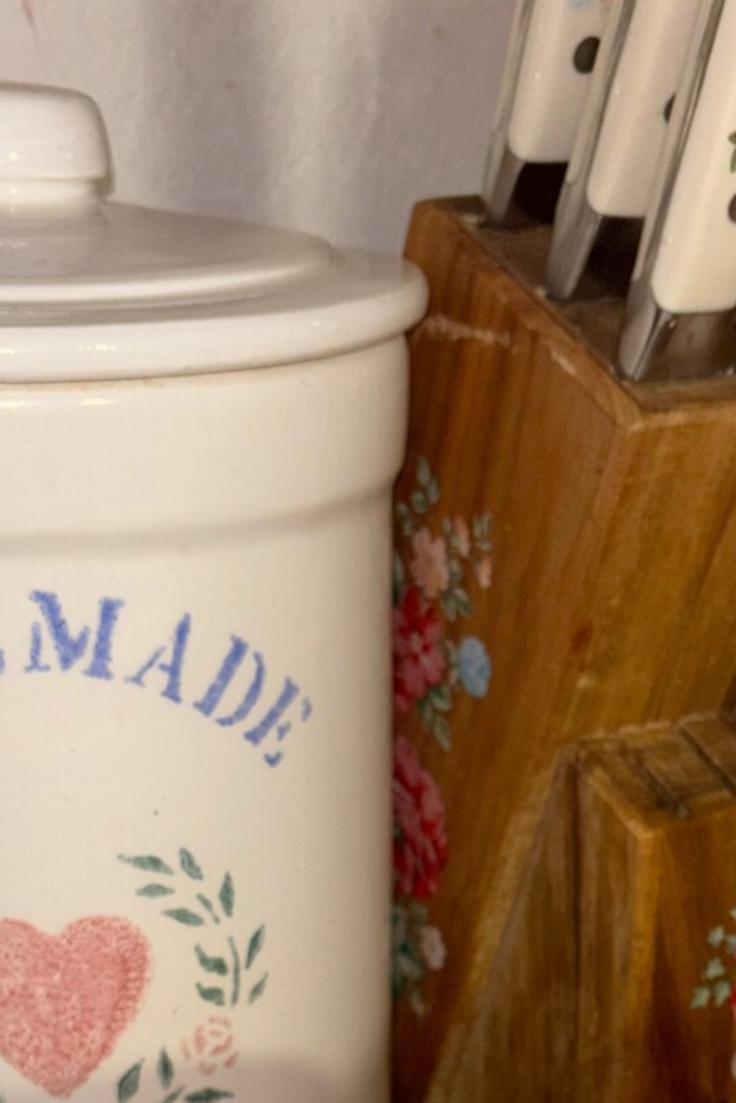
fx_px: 1962
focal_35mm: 64
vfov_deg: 29.5
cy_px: 1083
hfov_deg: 21.2
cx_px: 501
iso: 50
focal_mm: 5.96
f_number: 1.6
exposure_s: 1/60
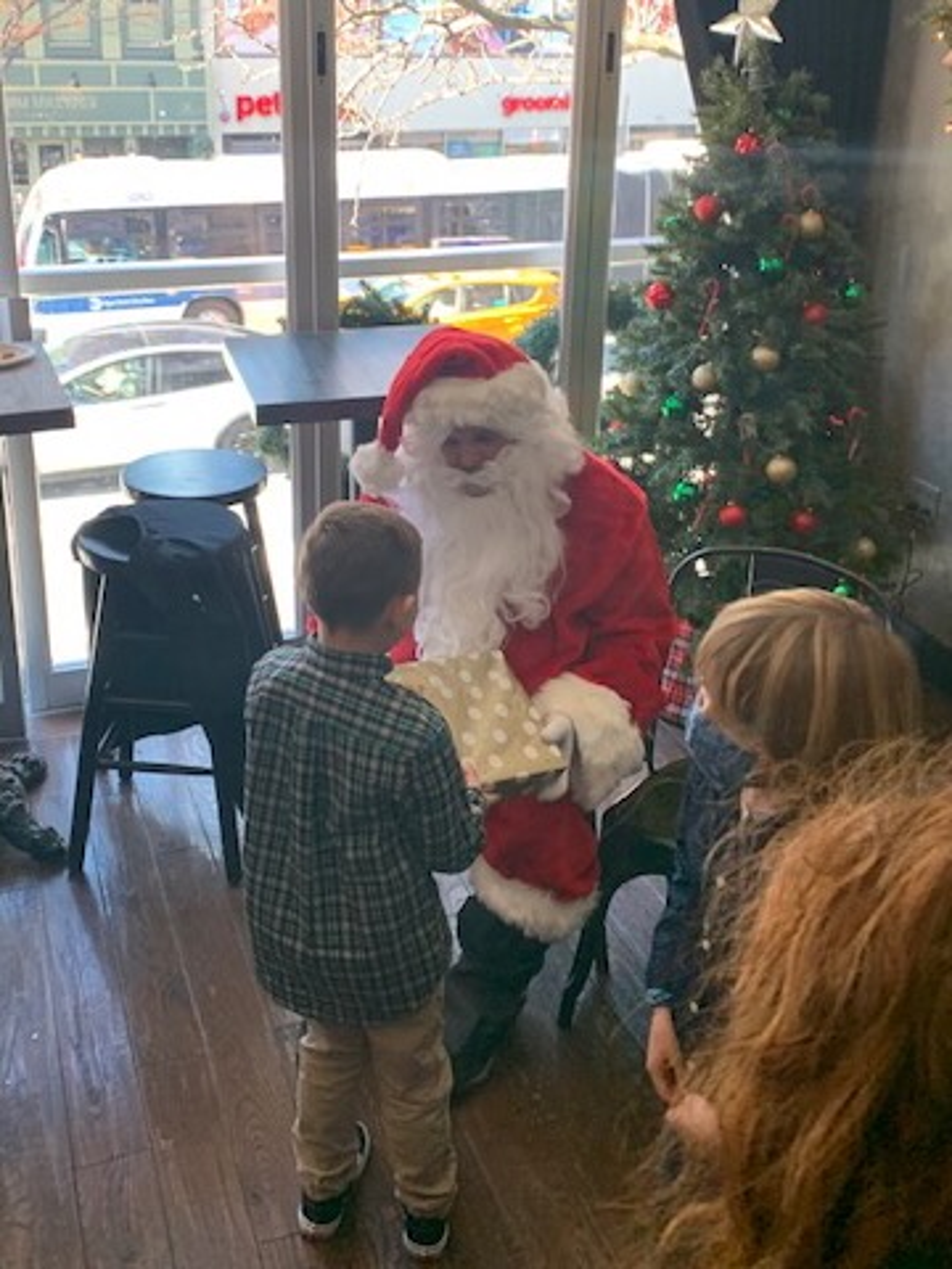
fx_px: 953
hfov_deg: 53.1
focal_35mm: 26
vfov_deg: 67.3
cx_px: 476
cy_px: 634
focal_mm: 4.25
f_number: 1.8
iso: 100
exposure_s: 1/60
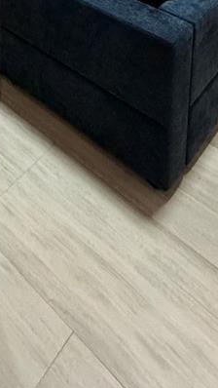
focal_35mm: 46
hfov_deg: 25.3
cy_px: -179
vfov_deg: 29.4
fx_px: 473
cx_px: 25
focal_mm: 2.22
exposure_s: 1/60
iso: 500
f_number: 2.2
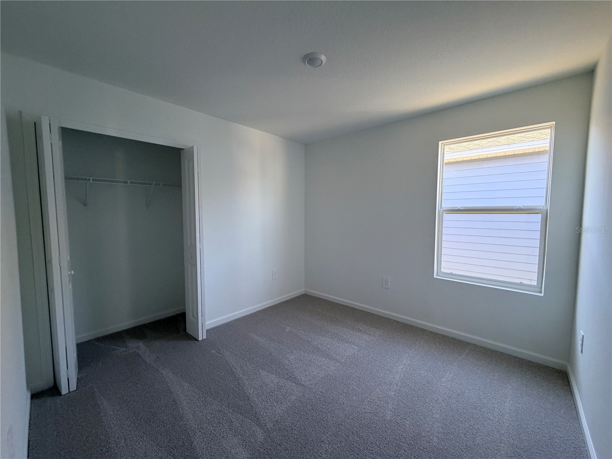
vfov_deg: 85.7
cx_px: 306
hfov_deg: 102.1
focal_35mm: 14
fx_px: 248
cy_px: 230
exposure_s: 1/121
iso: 320
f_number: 2.2
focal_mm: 2.22
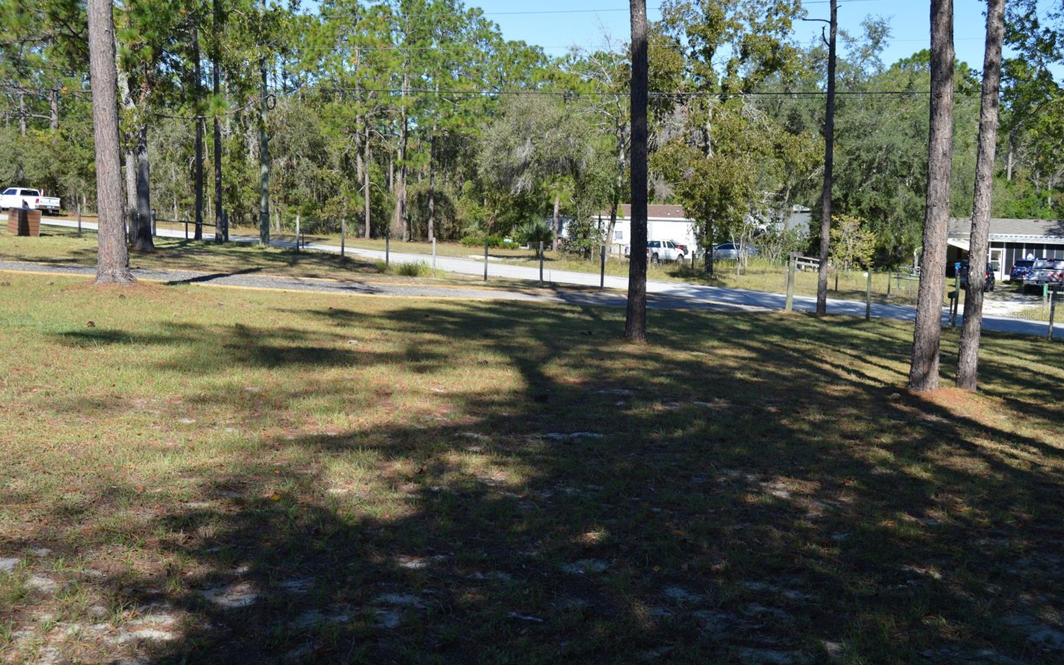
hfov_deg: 52.7
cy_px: 315
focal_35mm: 37
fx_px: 1073
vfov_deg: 34.4
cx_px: 530
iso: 100
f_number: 7.1
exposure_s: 1/200
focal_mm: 24
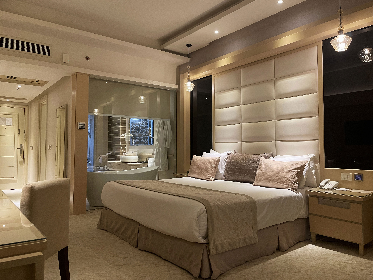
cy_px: 140
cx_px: 186
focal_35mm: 25
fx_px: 269
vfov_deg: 54.9
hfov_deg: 69.4
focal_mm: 5.1
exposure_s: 1/50
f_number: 1.6
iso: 250
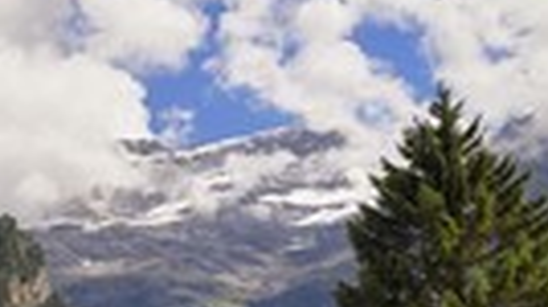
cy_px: 446
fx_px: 1147
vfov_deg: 14.3
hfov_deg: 24.0
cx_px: -139
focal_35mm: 79
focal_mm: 24
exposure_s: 1/250
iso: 200
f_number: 14
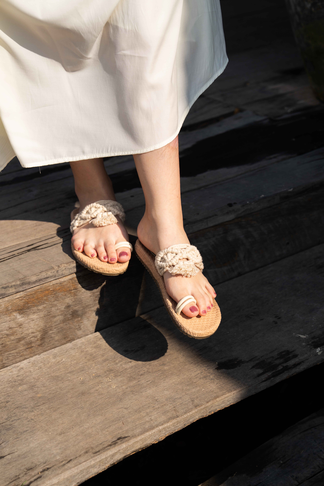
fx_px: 945
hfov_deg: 19.5
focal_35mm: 70
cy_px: 243
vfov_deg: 28.8
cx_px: 162
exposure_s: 1/1250
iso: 100
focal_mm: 70
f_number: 5
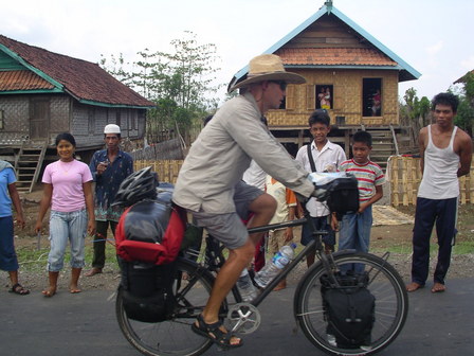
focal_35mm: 37
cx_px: 237
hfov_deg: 50.1
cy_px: 178
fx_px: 507
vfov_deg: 38.7
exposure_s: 1/80
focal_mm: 5.7
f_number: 6.9
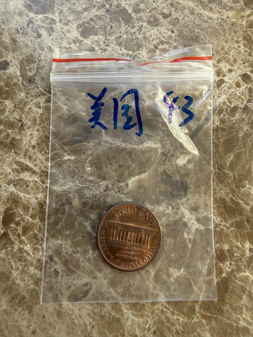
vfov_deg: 71.6
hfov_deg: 56.8
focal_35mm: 24
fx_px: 234
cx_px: 126
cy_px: 168
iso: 50
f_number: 2.2
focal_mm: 2.22
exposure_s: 1/126
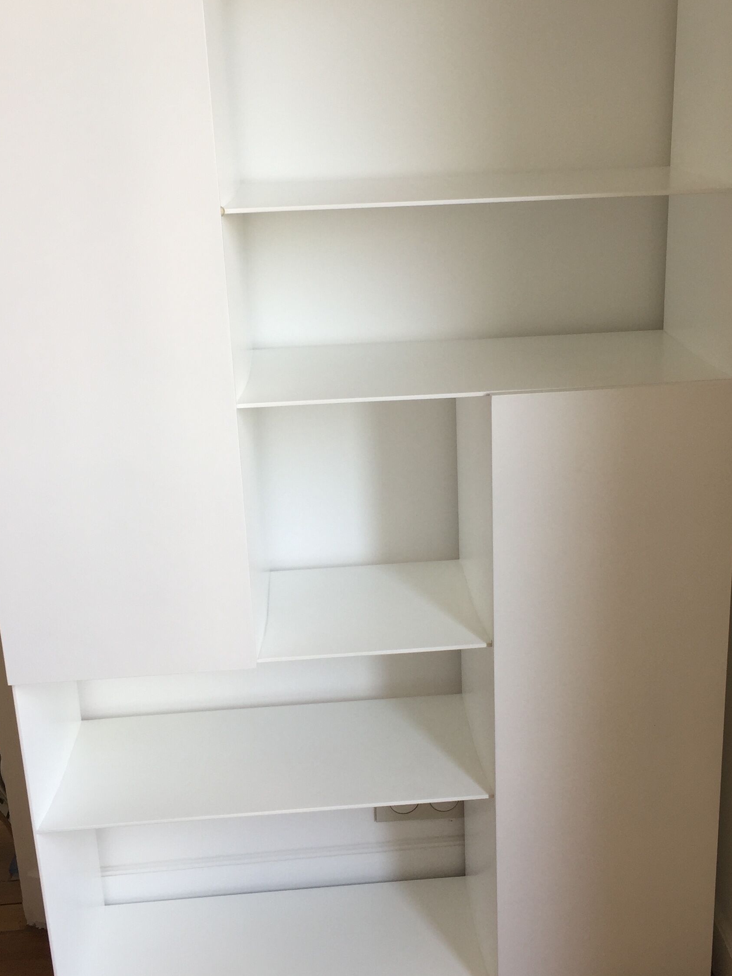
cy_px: 461
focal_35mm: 42
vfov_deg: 44.8
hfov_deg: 34.3
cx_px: 399
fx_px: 1184
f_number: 2.2
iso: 32
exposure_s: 1/50
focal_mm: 4.15
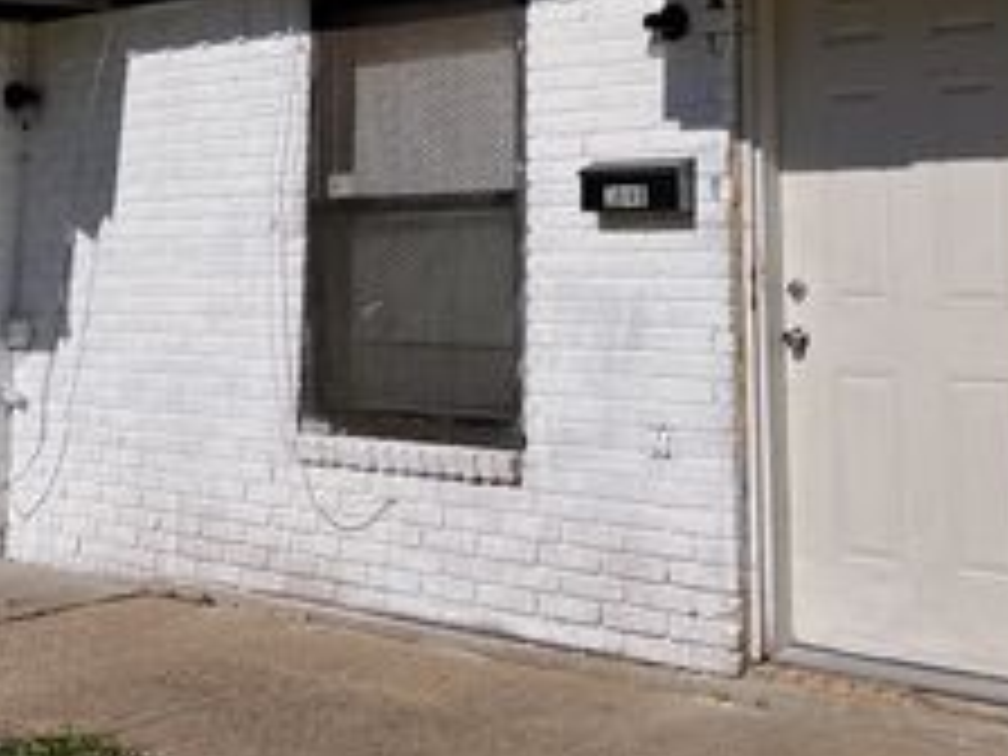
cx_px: 608
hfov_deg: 33.1
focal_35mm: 58
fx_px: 1689
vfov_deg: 23.9
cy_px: -34
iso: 50
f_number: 1.5
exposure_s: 1/12658
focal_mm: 5.7
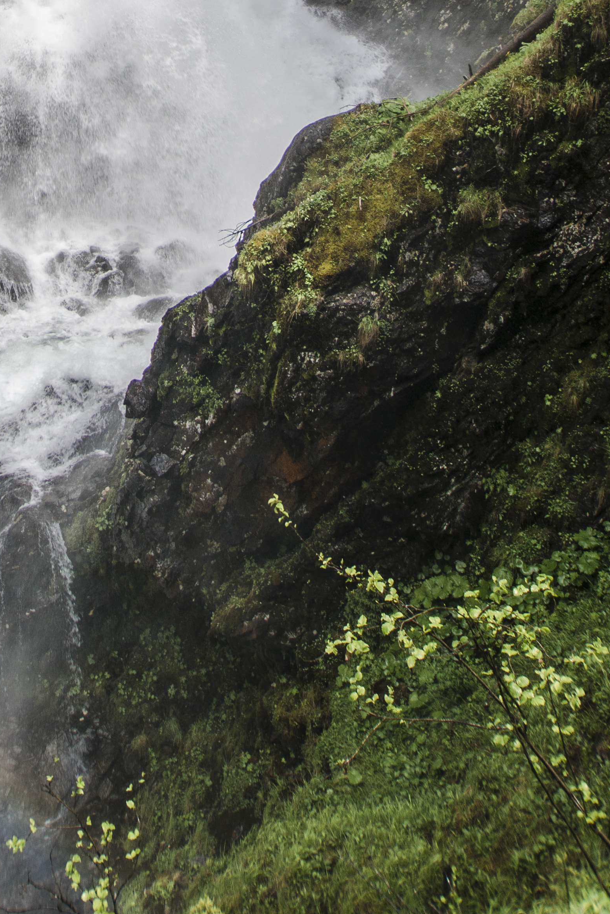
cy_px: -111
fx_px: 1074
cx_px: 70
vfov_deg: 37.8
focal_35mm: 42
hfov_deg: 30.4
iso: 50
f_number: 4.5
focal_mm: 11
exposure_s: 1/125
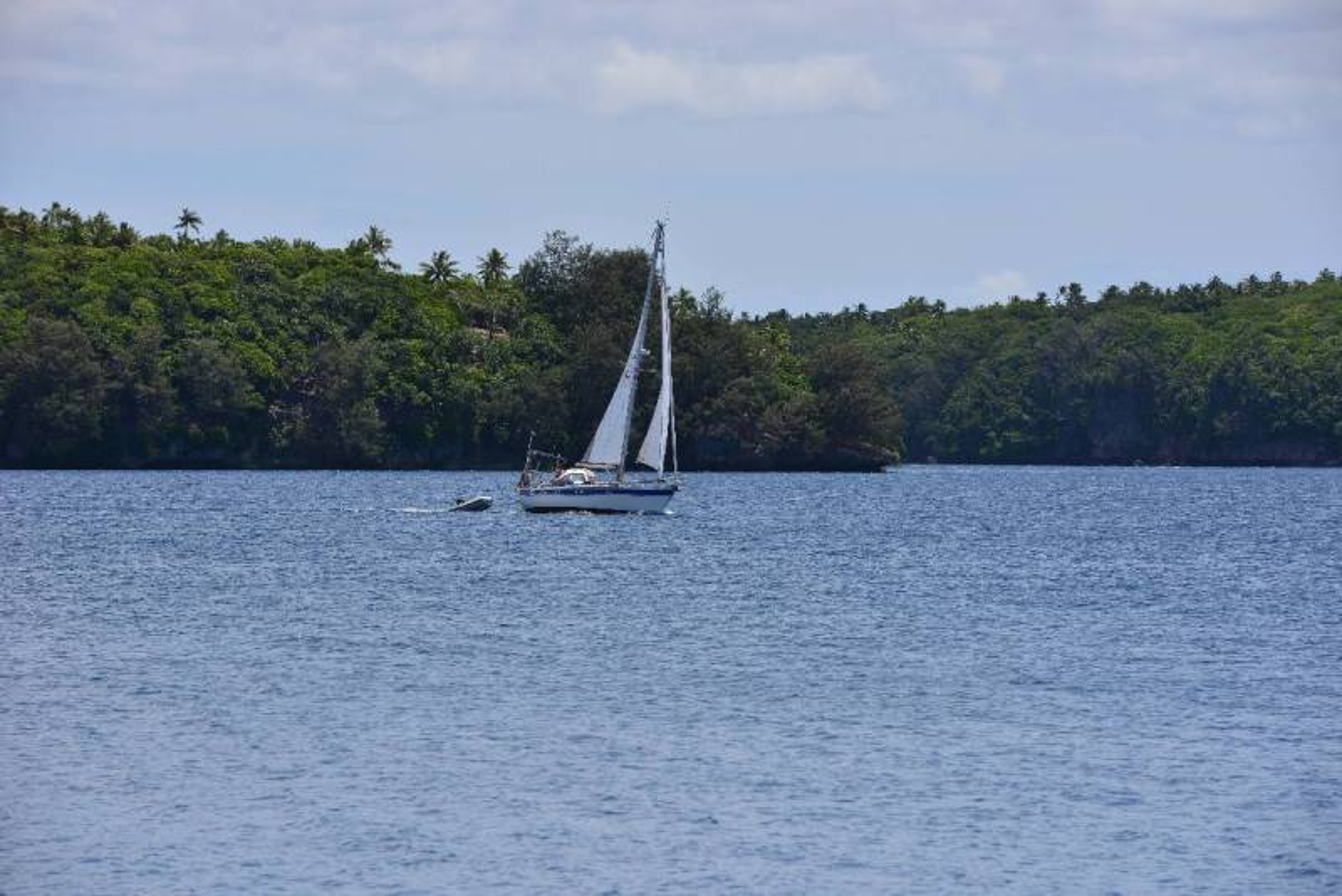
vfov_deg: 6.9
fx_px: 7458
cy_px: 448
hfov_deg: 10.3
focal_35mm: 200
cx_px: 671
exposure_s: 1/500
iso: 250
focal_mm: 200
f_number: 11
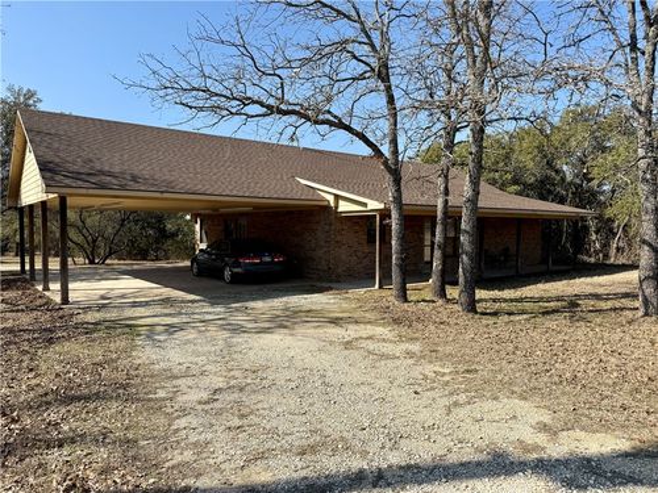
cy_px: 246
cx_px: 329
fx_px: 456
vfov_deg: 56.8
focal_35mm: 24
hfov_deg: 71.6
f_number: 1.78
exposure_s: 1/4167
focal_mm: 6.76
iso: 80
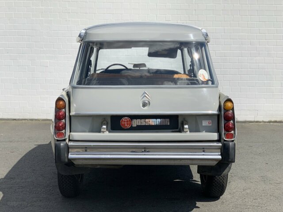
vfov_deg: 28.0
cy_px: 106
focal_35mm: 52
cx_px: 142
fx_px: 425
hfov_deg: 36.8
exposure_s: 1/1916
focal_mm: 6
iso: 16
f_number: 2.4
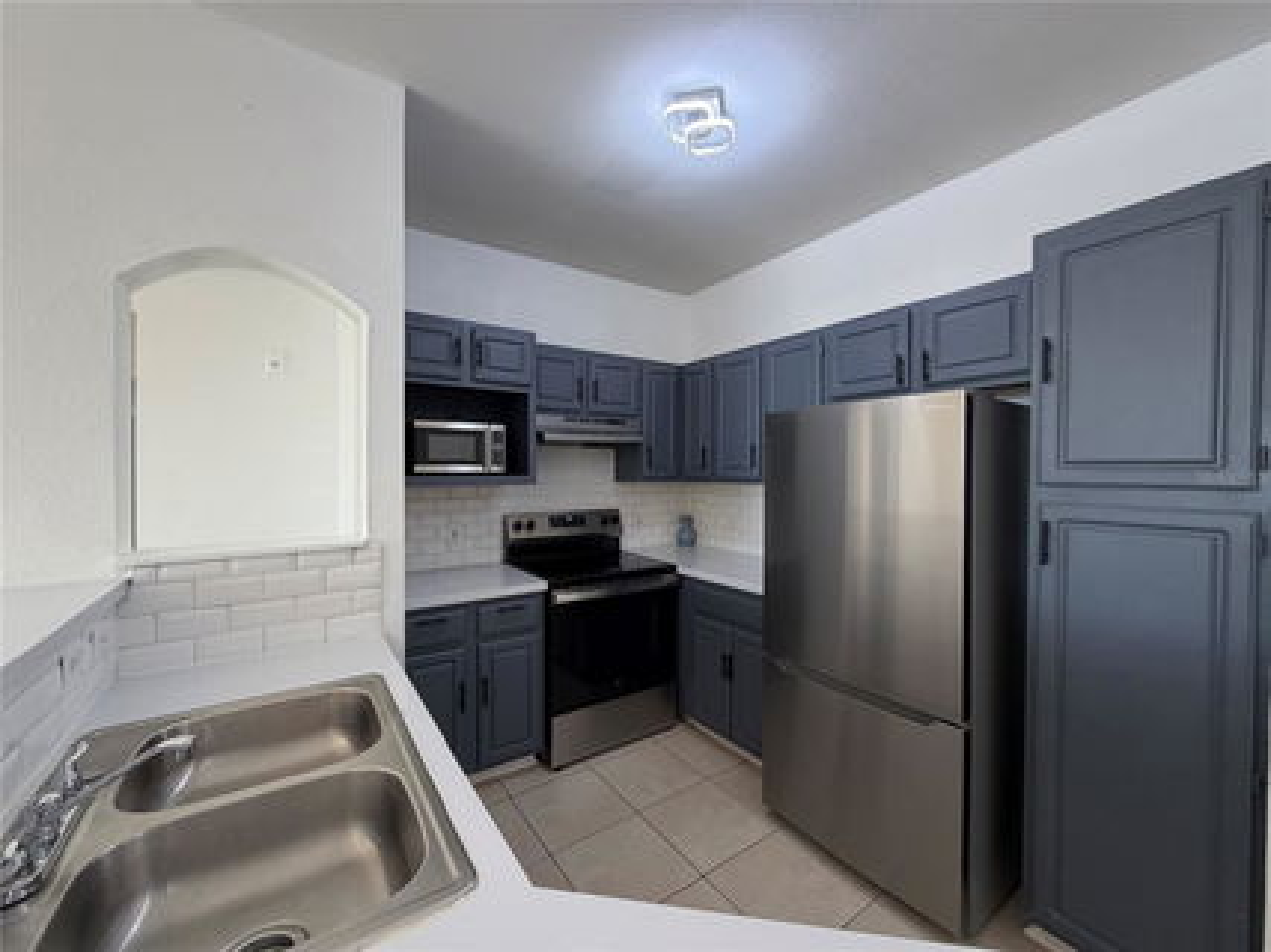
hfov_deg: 102.1
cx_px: 636
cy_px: 476
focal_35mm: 14
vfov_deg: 85.6
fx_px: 514
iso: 200
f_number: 2.2
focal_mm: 2.22
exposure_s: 1/120
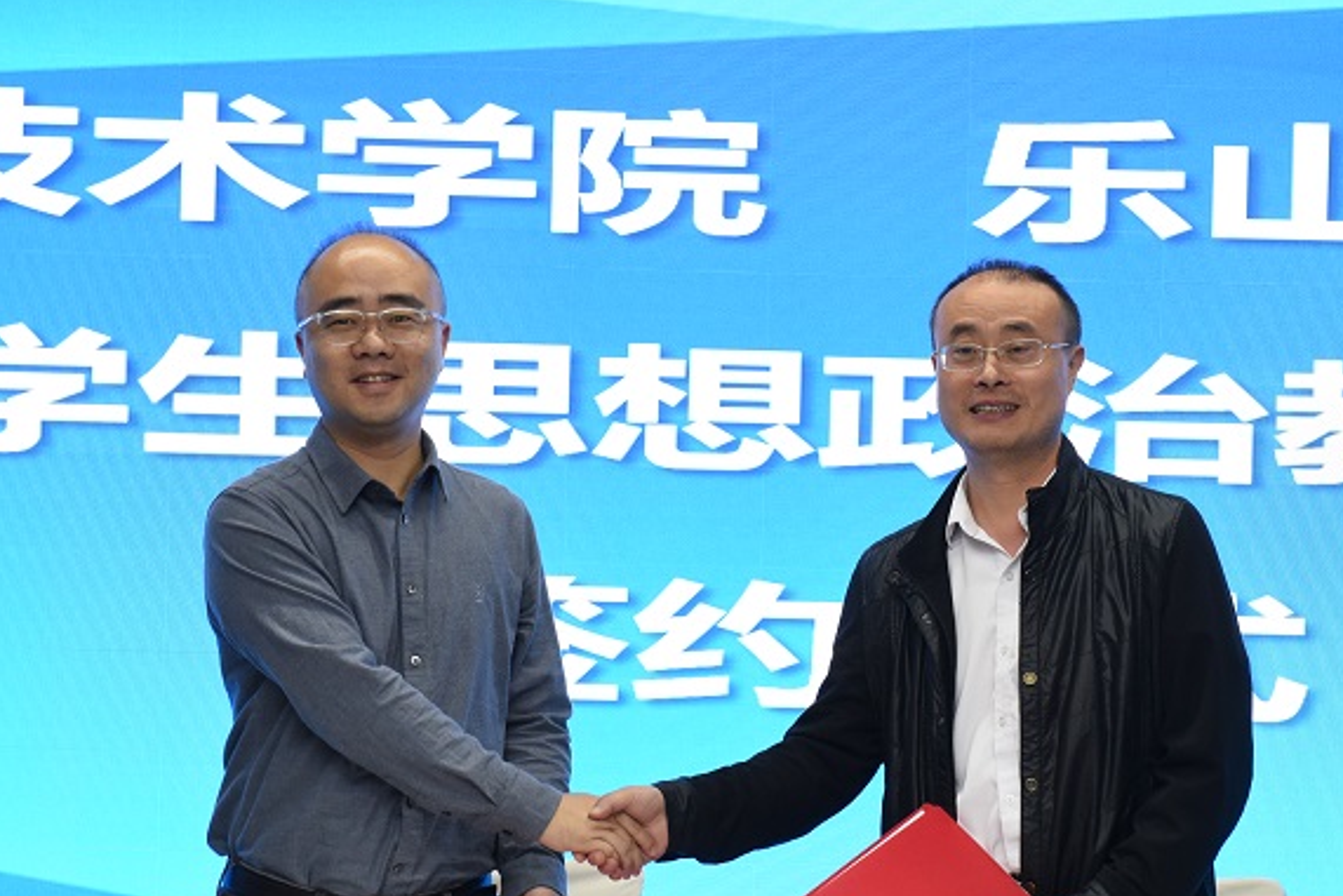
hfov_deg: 20.8
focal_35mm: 98
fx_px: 3657
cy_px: 519
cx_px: 828
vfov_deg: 14.0
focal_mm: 70
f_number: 8
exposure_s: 1/60
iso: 2500
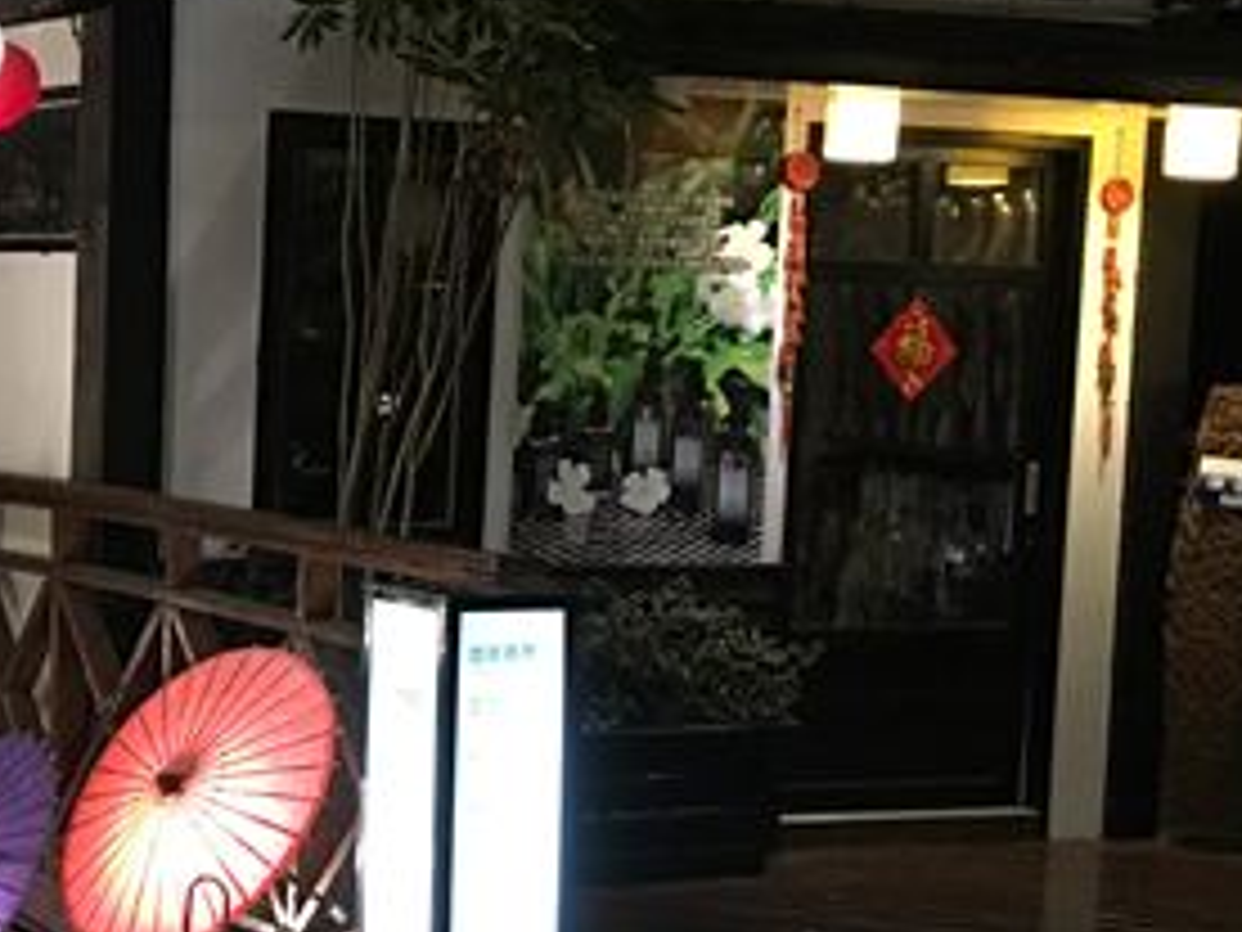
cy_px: 491
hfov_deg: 21.5
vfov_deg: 17.6
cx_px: -288
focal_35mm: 84
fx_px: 3014
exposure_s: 1/4
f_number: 2.2
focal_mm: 4.15
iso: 64
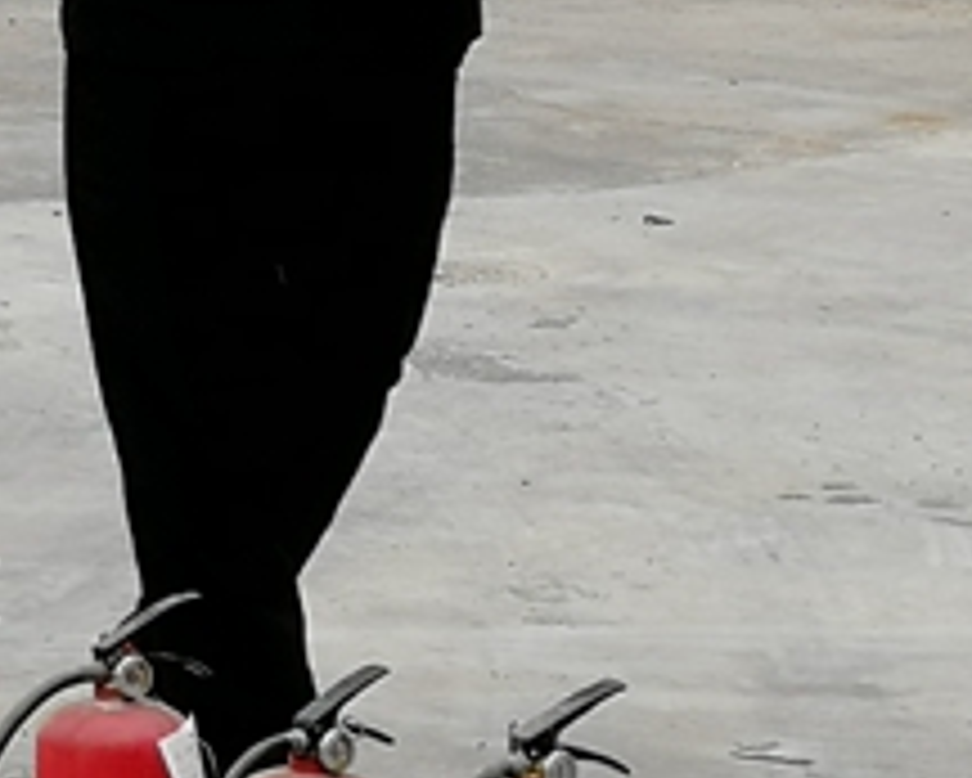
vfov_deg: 6.9
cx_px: -724
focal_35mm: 224
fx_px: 6447
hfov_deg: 8.3
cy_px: -193
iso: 50
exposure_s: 1/218
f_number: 2.2
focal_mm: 3.95
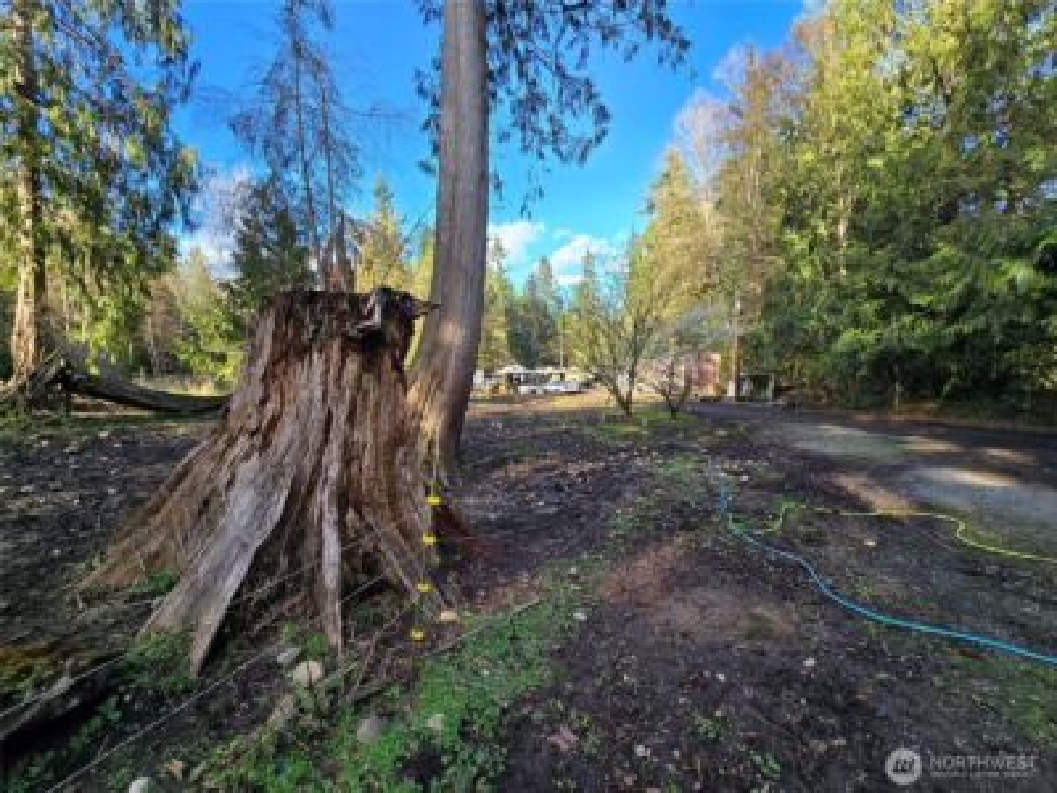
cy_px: 396
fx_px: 397
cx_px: 528
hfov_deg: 106.2
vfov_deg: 89.9
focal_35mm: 13
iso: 50
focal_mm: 2.2
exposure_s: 1/380
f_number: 2.2
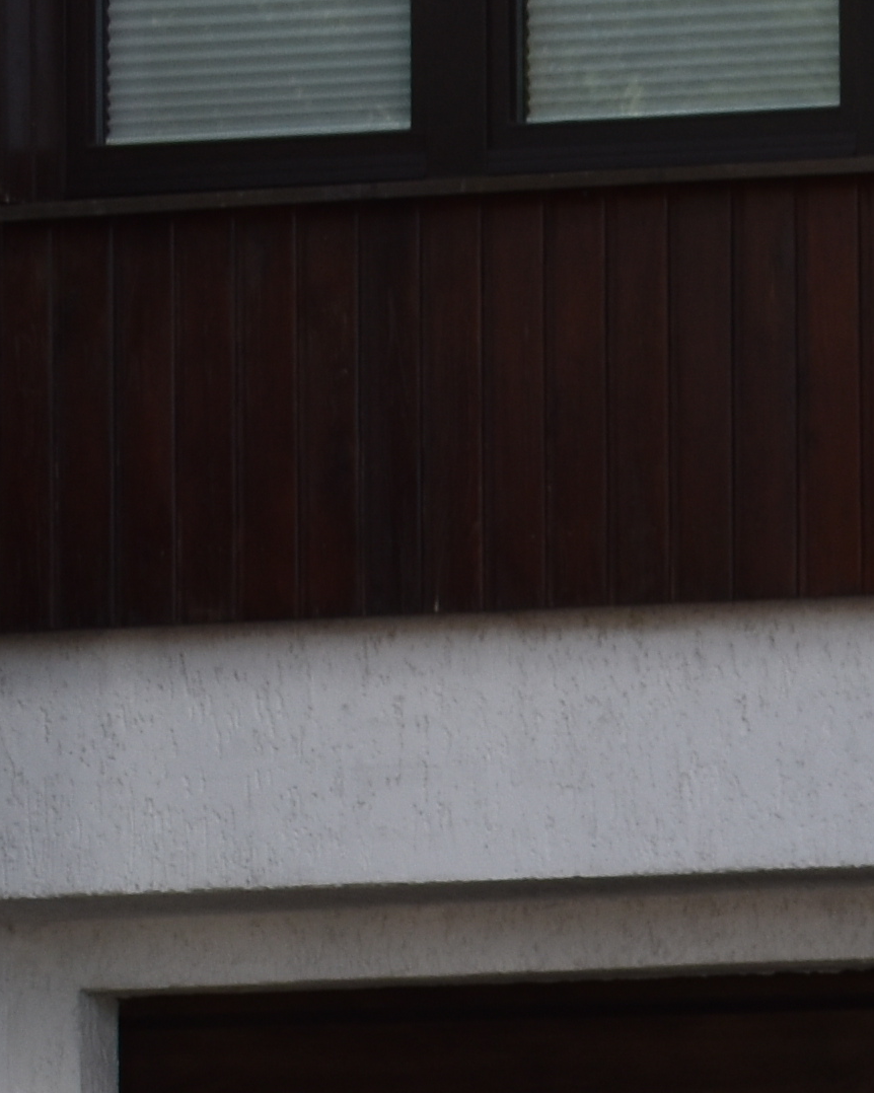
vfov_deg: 8.9
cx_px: 2420
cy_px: 1669
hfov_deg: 6.7
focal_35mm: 212
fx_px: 6844
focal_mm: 27
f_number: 8
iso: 200
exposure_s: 1/250
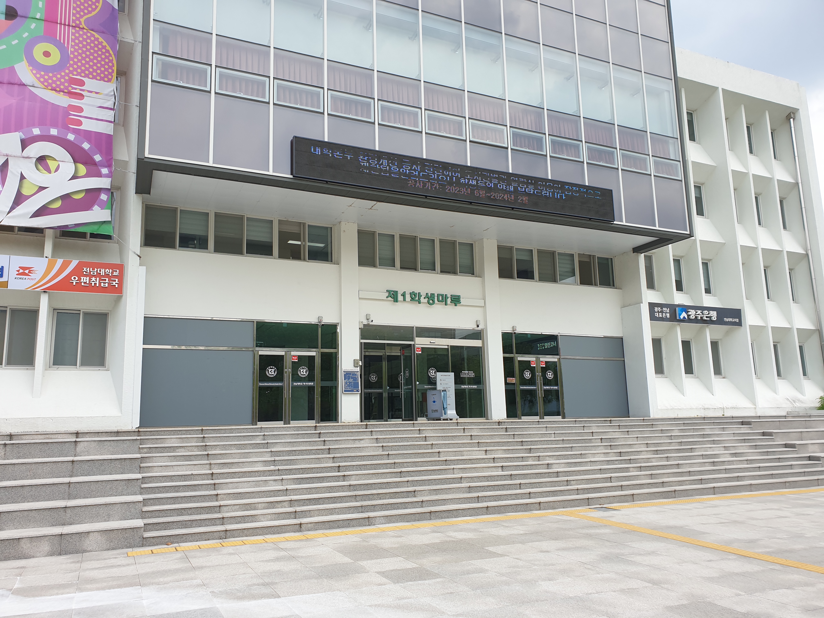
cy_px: 309
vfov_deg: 53.1
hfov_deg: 67.3
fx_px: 619
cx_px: 412
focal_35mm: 26
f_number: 2.4
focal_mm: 4.3
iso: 50
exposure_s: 1/744
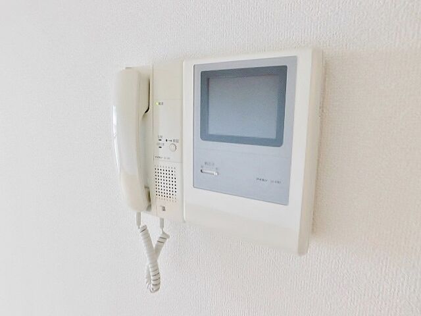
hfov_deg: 73.9
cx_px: 210
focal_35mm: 23
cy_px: 158
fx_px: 280
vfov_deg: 58.9
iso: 400
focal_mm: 4
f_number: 3
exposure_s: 1/15
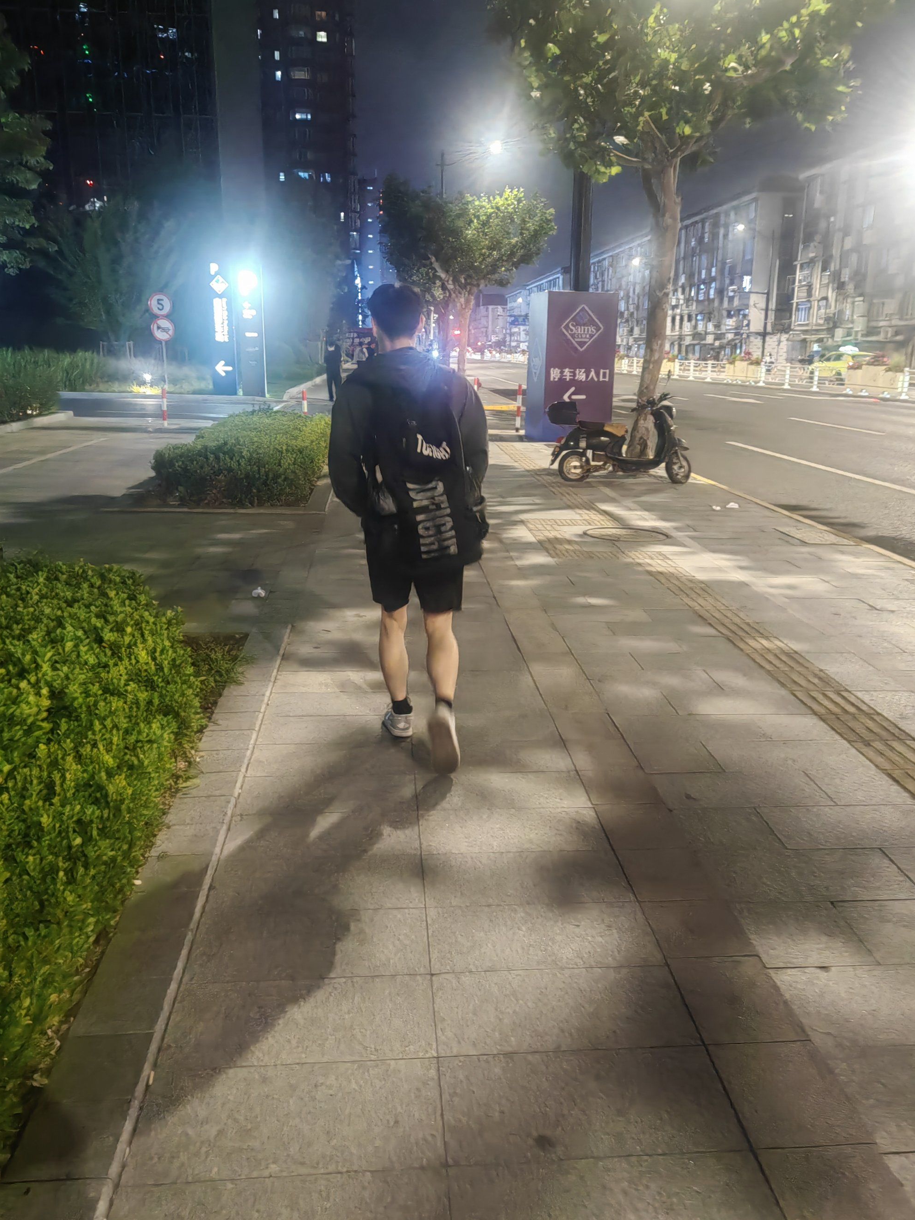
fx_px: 987
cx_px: 473
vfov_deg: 63.4
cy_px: 623
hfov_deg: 49.7
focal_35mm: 28
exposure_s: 1/40.2
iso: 1600
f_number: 1.8
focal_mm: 5.54
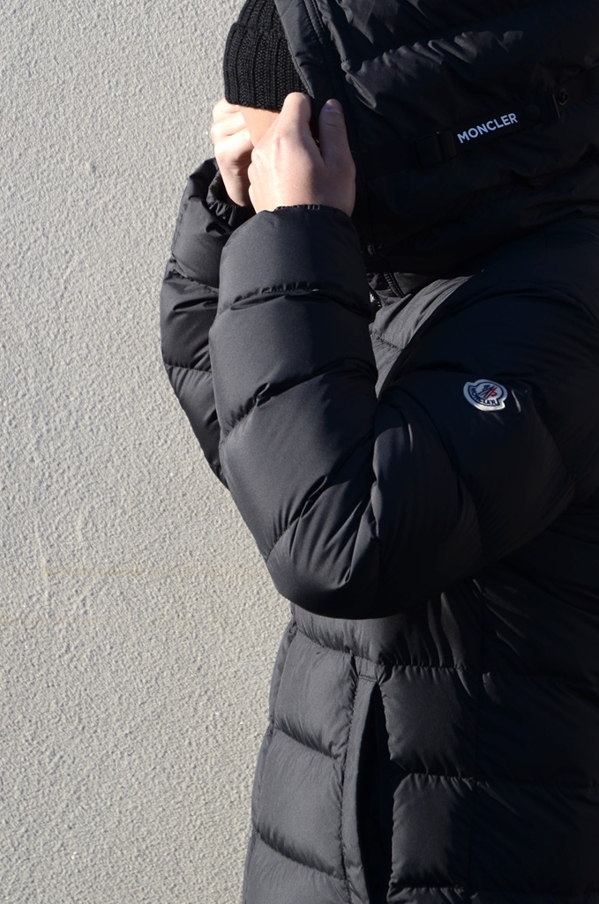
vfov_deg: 10.8
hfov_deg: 7.2
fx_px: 4763
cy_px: 303
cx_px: 431
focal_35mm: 190
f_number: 5.6
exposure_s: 1/500
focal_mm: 86
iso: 125
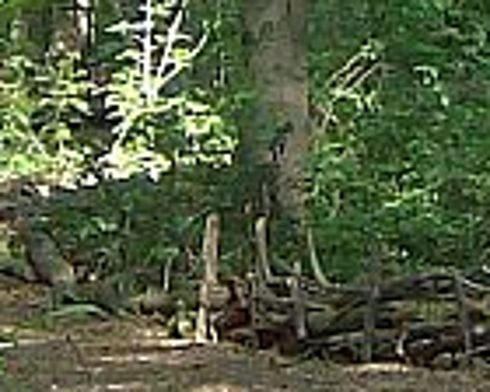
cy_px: -520
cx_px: 466
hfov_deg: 7.1
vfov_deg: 5.5
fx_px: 3930
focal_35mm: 271
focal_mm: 6.4
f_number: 2.9
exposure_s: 1/87.8
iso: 100
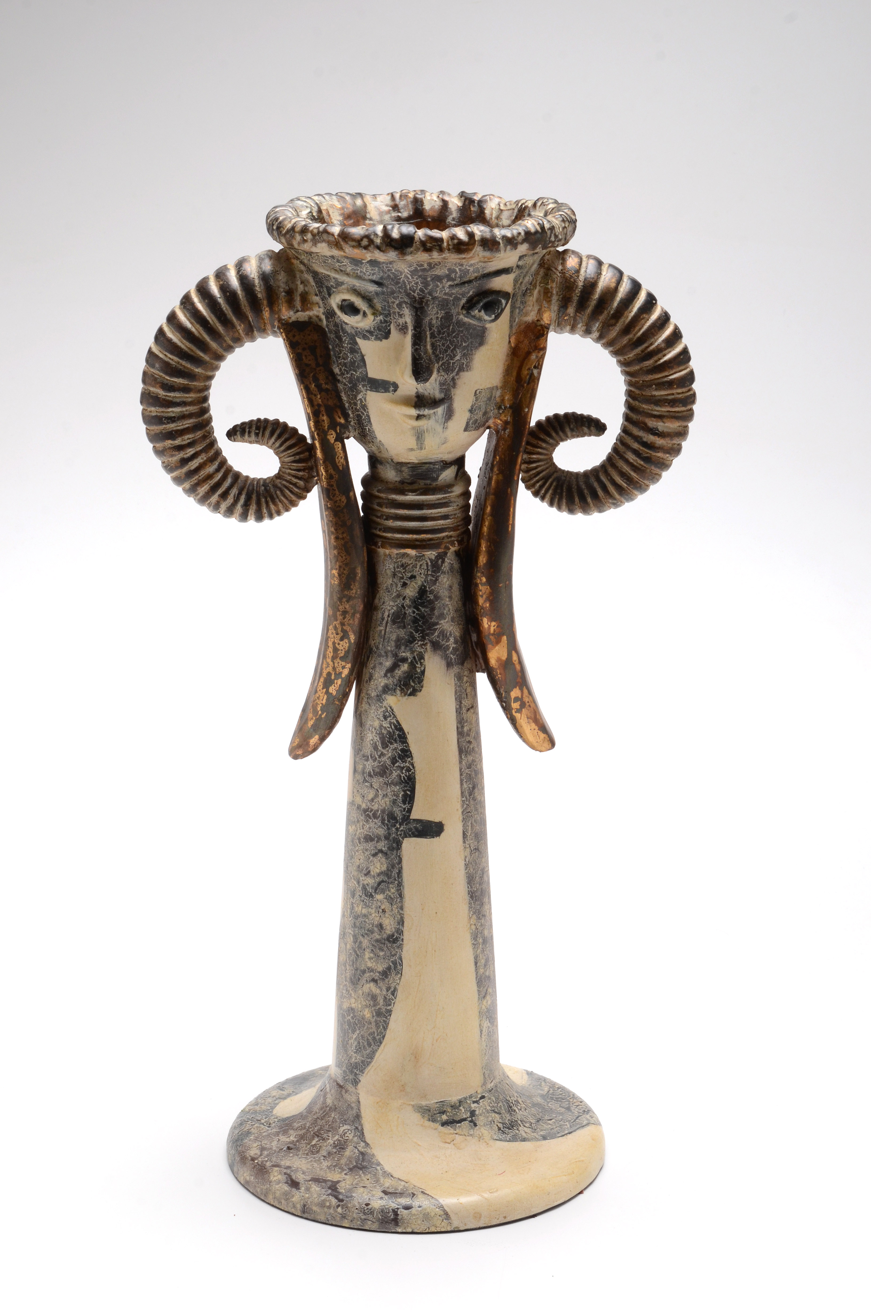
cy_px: 657
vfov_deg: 26.0
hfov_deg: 17.4
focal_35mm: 78
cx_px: 436
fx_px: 2843
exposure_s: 1/125
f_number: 16
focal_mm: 52
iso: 400
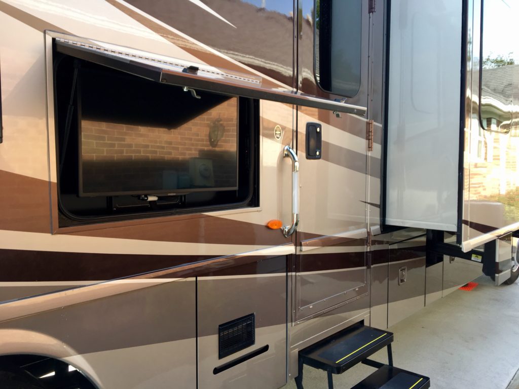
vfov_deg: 48.2
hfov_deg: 61.7
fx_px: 435
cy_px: 194
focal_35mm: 29
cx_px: 260
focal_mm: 4.15
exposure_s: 1/120
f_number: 2.2
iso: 32
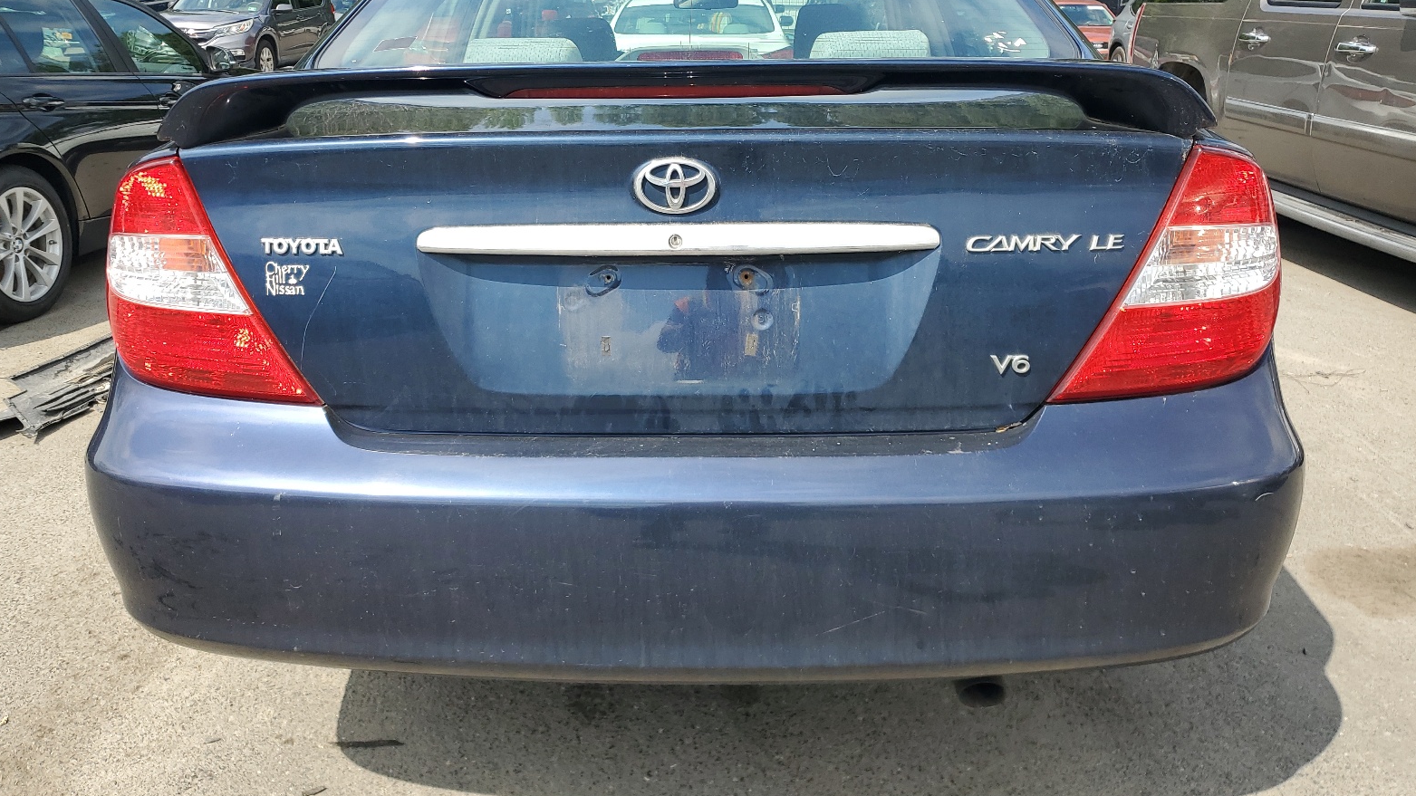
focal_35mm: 29
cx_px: 698
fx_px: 1089
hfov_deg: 66.1
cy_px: 320
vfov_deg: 40.0
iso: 50
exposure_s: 1/1667
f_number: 1.5
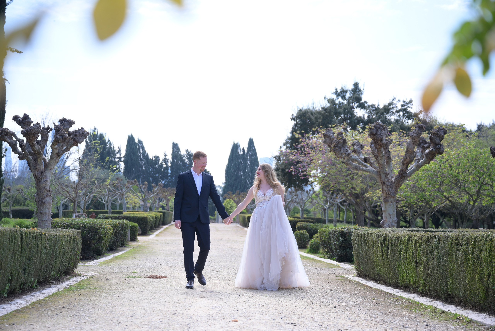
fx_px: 715
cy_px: 166
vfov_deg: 26.0
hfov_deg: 38.2
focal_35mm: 52
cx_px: 248
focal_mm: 52
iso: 125
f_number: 3.5
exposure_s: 1/800
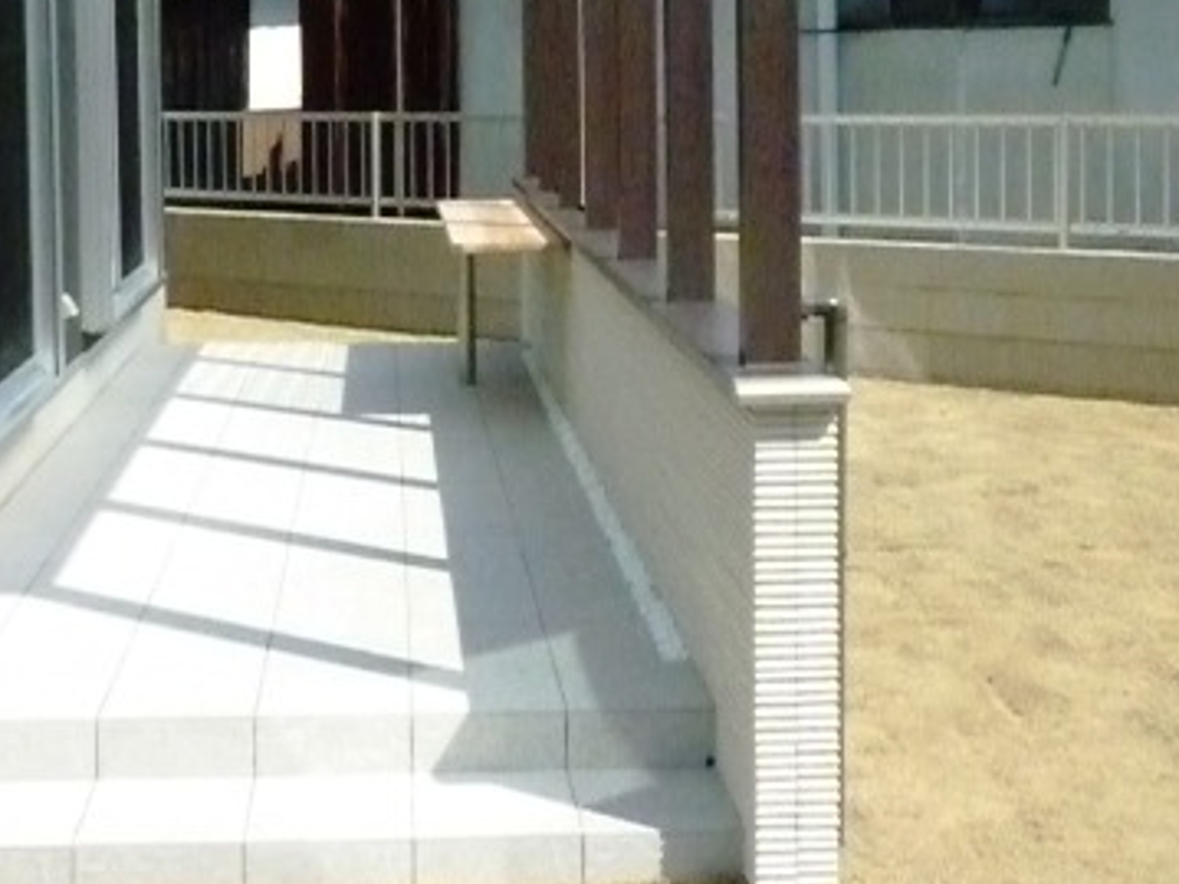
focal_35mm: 57
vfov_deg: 25.2
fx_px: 1941
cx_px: 471
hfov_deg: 33.7
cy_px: 171
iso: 1600
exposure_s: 1/2000
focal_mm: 4.4
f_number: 8
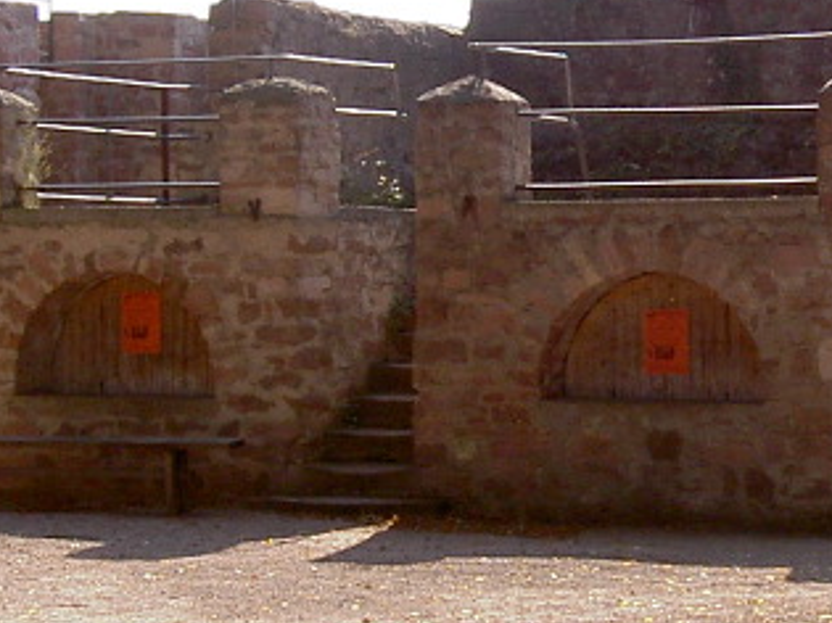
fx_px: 2859
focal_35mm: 119
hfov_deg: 16.4
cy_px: 256
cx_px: 737
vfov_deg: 12.4
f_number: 4.7
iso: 100
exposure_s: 1/625
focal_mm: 8
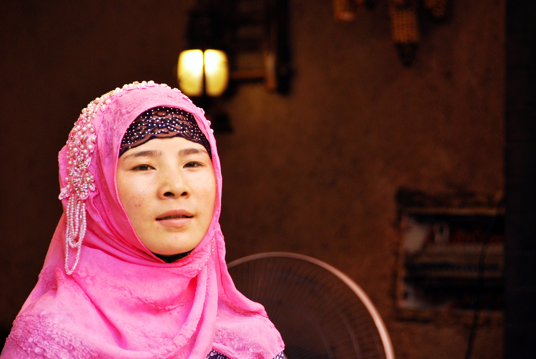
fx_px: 4472
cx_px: 268
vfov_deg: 4.6
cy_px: 180
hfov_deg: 6.9
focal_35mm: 300
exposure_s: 1/80
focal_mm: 200
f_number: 5.6
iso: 400
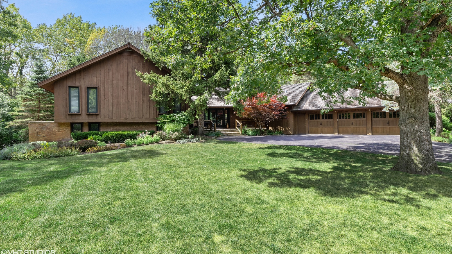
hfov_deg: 89.6
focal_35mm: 19
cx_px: 226
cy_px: 105
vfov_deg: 58.0
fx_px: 228
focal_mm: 12
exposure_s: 1/125
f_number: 9
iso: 200
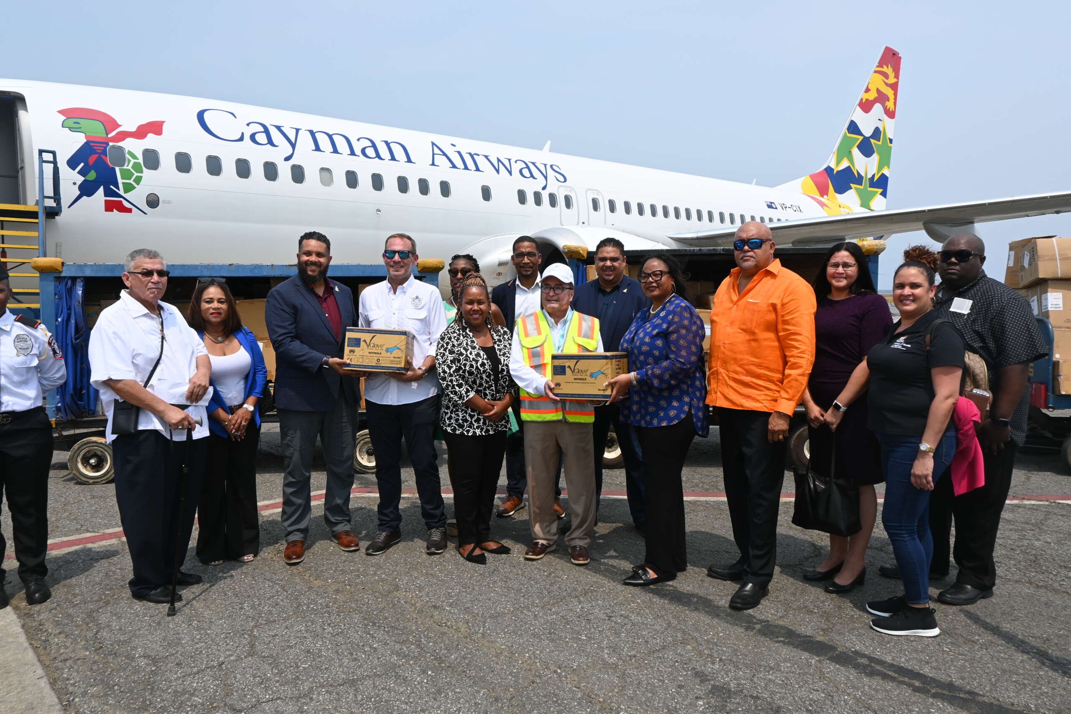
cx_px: 536
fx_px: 781
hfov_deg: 68.9
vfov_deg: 49.1
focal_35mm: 26
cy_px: 357
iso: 100
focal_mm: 17.5
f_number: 9
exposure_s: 1/250
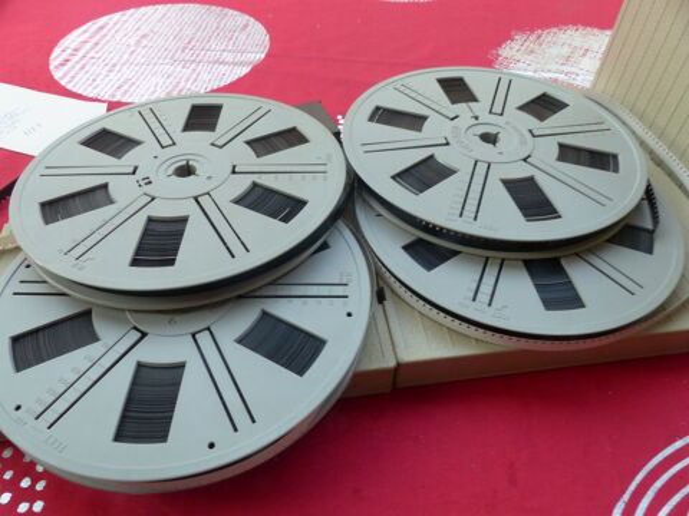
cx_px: 344
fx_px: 498
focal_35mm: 25
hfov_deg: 69.4
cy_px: 258
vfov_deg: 54.9
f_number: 4.5
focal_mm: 4.5
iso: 320
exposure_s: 1/60
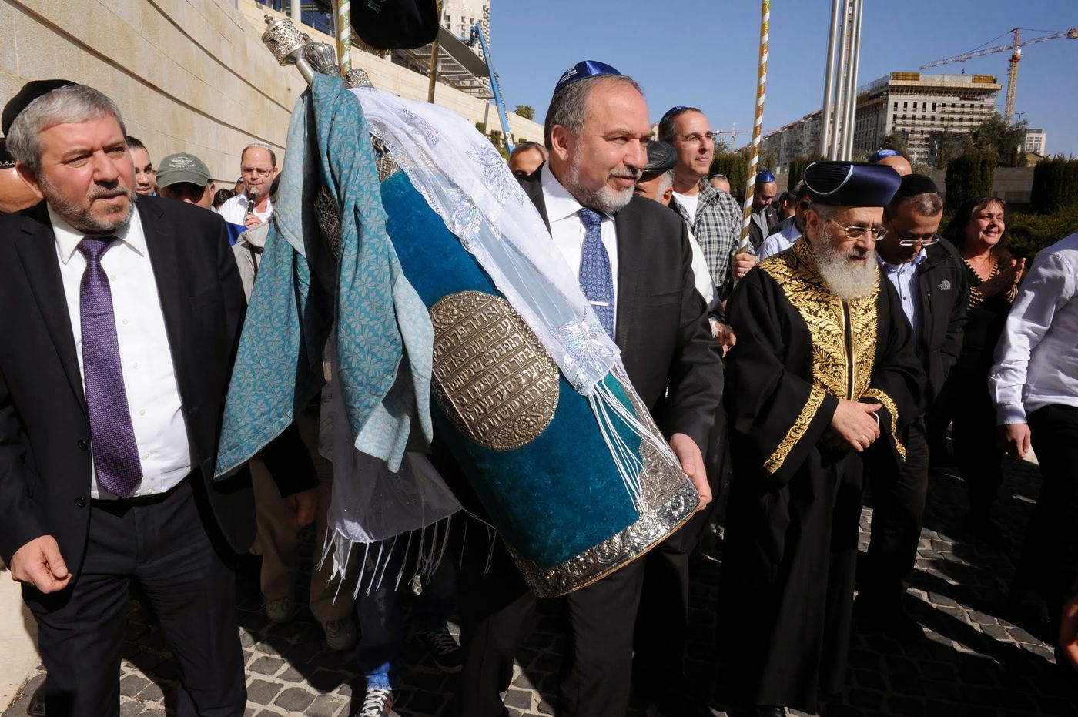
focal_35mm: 24
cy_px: 358
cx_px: 539
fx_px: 718
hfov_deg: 73.8
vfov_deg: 53.1
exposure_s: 1/320
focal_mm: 24
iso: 640
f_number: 22
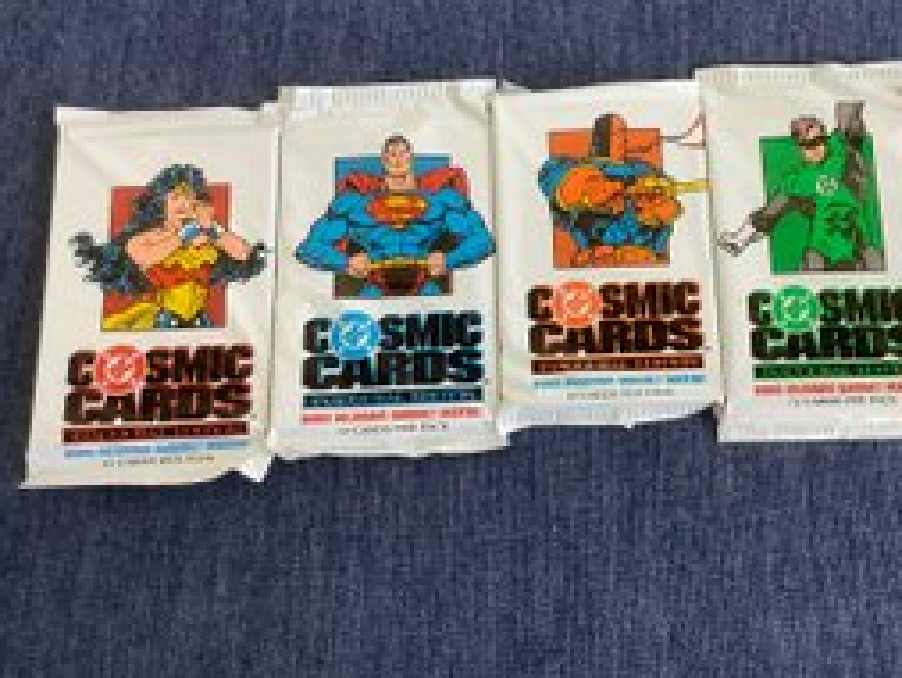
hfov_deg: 44.1
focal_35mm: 42
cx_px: 601
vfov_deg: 34.3
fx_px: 1095
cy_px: 269
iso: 50
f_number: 2.4
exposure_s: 1/60
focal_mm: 3.3
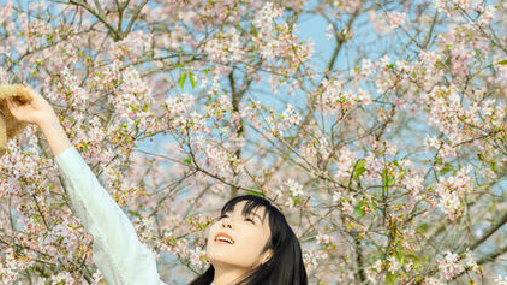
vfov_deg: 6.7
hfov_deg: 12.0
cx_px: 297
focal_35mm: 180
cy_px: 280
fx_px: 2419
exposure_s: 1/1250
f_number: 2.8
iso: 100
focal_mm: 70
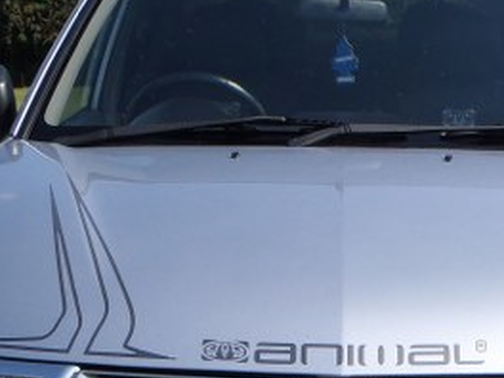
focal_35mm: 85
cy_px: 430
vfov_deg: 16.8
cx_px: 332
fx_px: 1238
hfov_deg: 22.9
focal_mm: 5
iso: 80
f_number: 4.5
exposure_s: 1/640
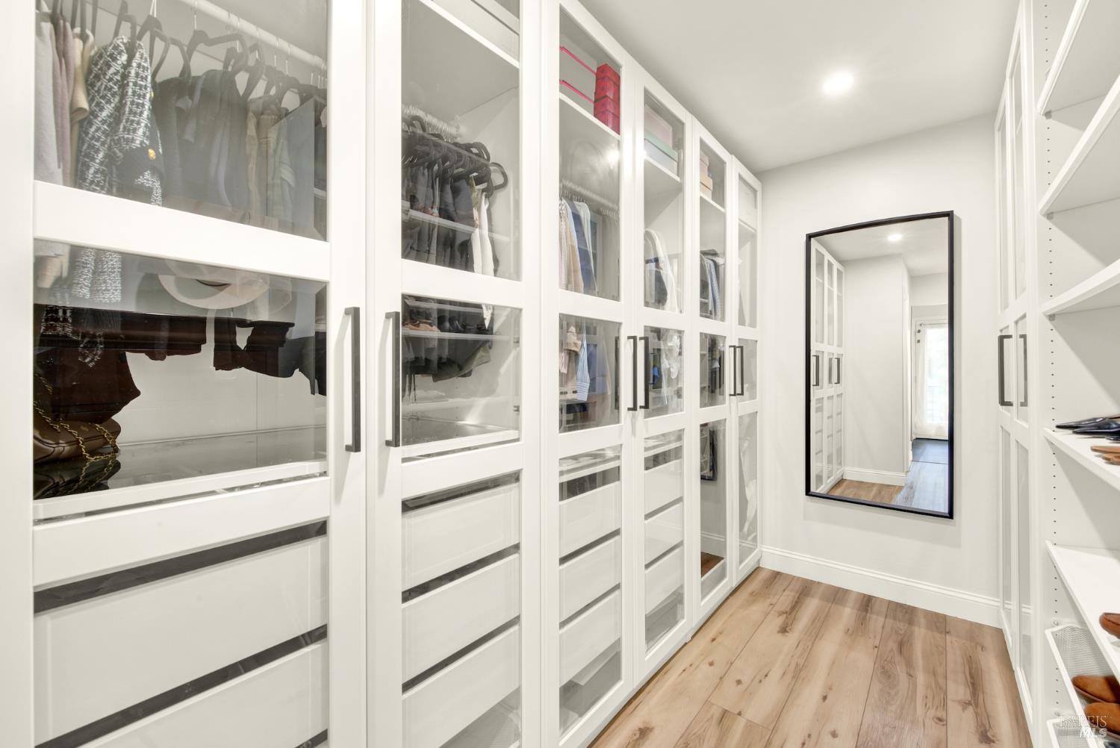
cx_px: 560
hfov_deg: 104.2
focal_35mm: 14
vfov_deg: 81.3
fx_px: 436
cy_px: 374
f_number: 14
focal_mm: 14
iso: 100
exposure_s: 2.5
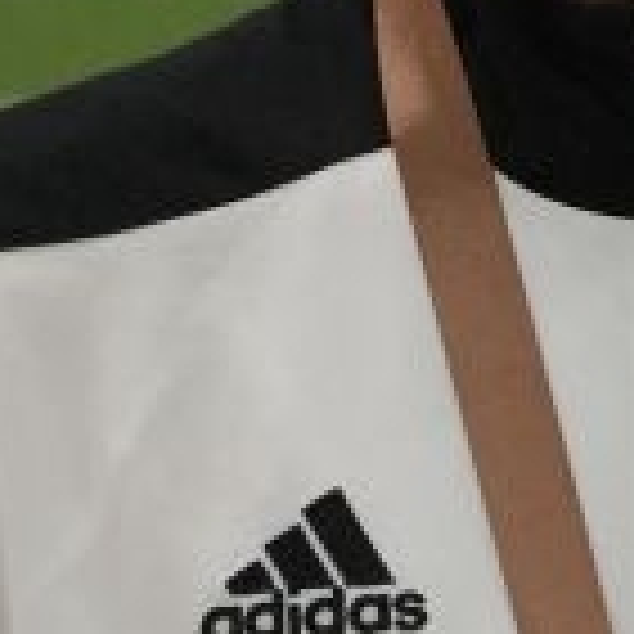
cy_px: 692
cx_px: 553
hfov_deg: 0.8
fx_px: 45069
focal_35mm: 2175
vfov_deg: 0.8
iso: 2000
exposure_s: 1/500
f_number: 2.8
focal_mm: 200
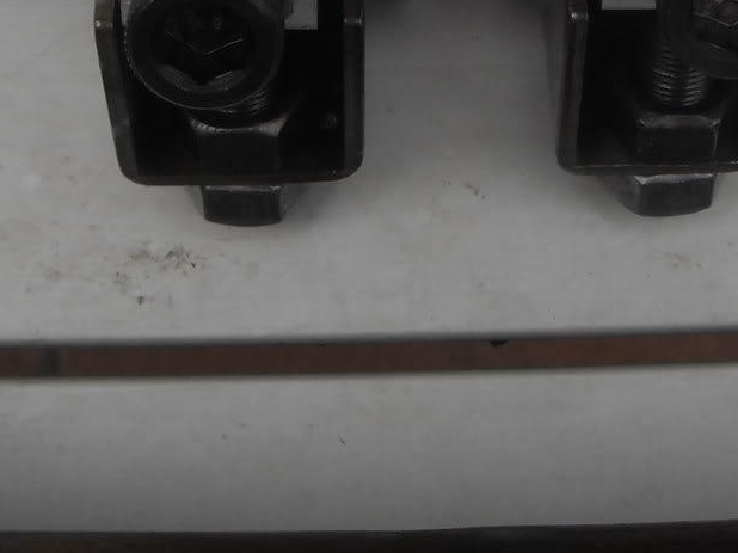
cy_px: -130
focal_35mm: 87
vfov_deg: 16.2
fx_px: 1854
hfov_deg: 22.4
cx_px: 499
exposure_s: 1/250
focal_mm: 5.7
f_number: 5.6
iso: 77
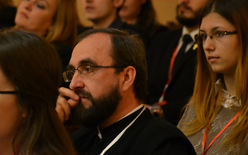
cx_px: 71
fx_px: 2447
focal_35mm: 362
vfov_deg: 3.6
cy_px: 55
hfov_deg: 5.8
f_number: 5.6
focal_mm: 140
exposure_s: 1/30
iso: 3200
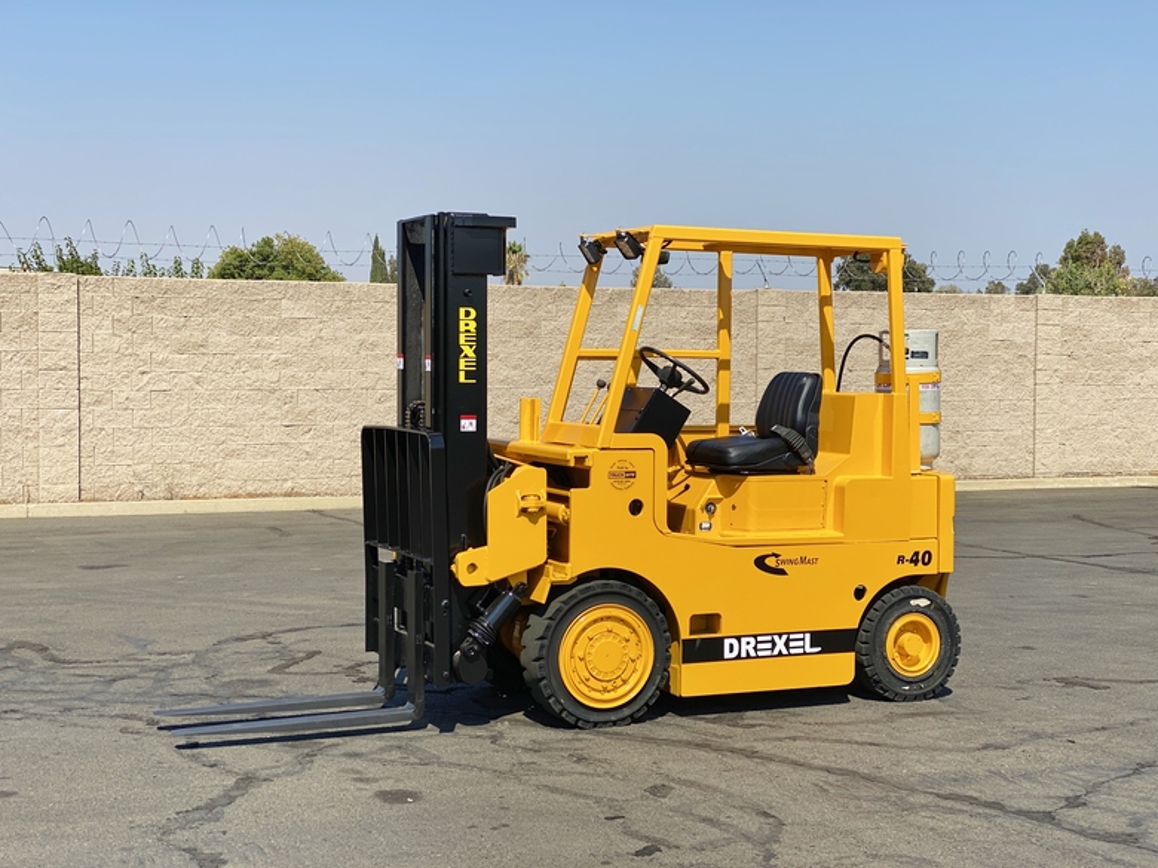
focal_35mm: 52
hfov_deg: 36.8
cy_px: 434
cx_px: 579
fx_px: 1740
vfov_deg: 28.0
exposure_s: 1/1916
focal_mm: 6
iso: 20
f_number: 2
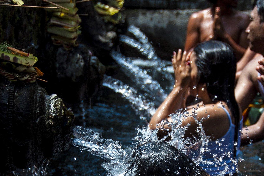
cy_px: 197
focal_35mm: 140
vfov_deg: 9.7
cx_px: 159
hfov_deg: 14.6
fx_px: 1027
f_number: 4.8
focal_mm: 50
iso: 200
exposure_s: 1/640
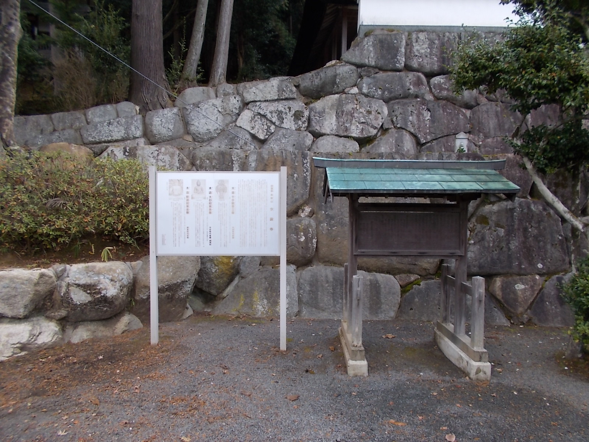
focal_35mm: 26
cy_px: 221
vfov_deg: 53.1
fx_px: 442
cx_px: 294
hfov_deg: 67.3
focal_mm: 4.6
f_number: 3.2
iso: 80
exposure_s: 1/80
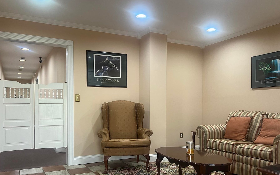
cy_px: 108
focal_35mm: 31
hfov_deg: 61.2
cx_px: 133
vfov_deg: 40.4
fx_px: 237
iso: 125
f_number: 1.5
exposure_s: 1/60
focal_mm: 5.7
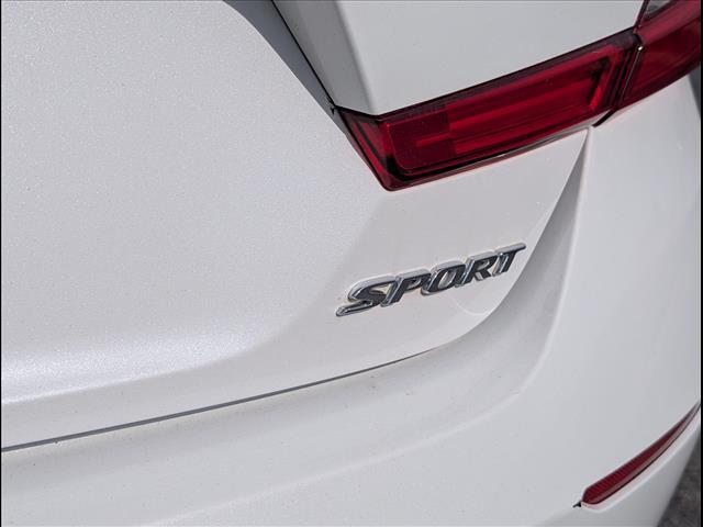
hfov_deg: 38.9
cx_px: 352
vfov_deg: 29.7
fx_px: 995
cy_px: 264
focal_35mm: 49
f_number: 1.68
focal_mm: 6.9
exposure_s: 1/10000
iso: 35
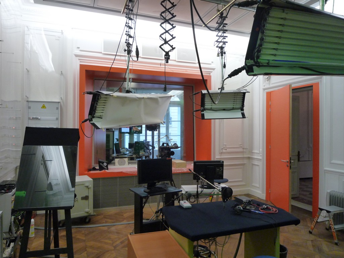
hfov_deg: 69.4
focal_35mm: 25
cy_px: 129
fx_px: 248
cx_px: 172
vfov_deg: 54.9
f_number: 2.8
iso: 250
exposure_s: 1/30
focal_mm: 4.4
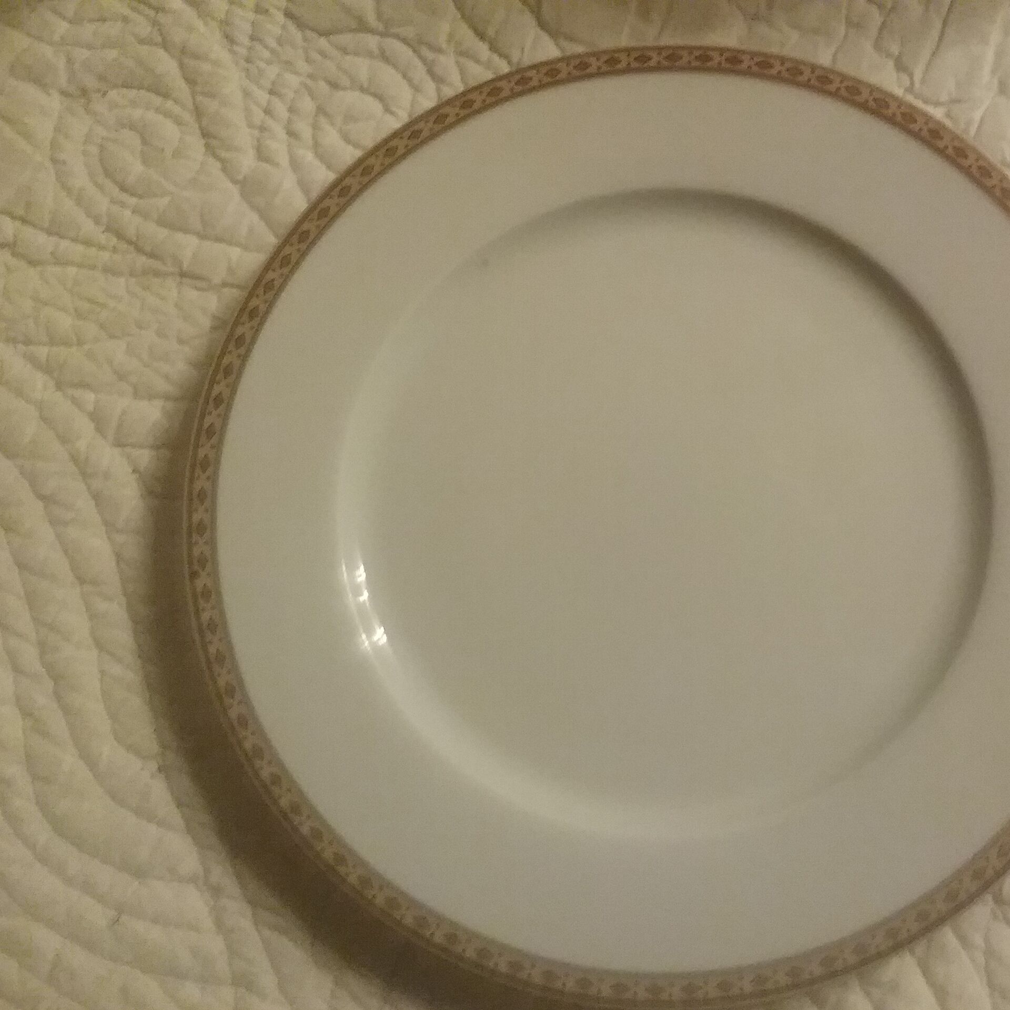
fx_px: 1221
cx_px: 631
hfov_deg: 44.6
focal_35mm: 37
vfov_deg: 44.9
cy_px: 509
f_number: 2.2
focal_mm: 3.3
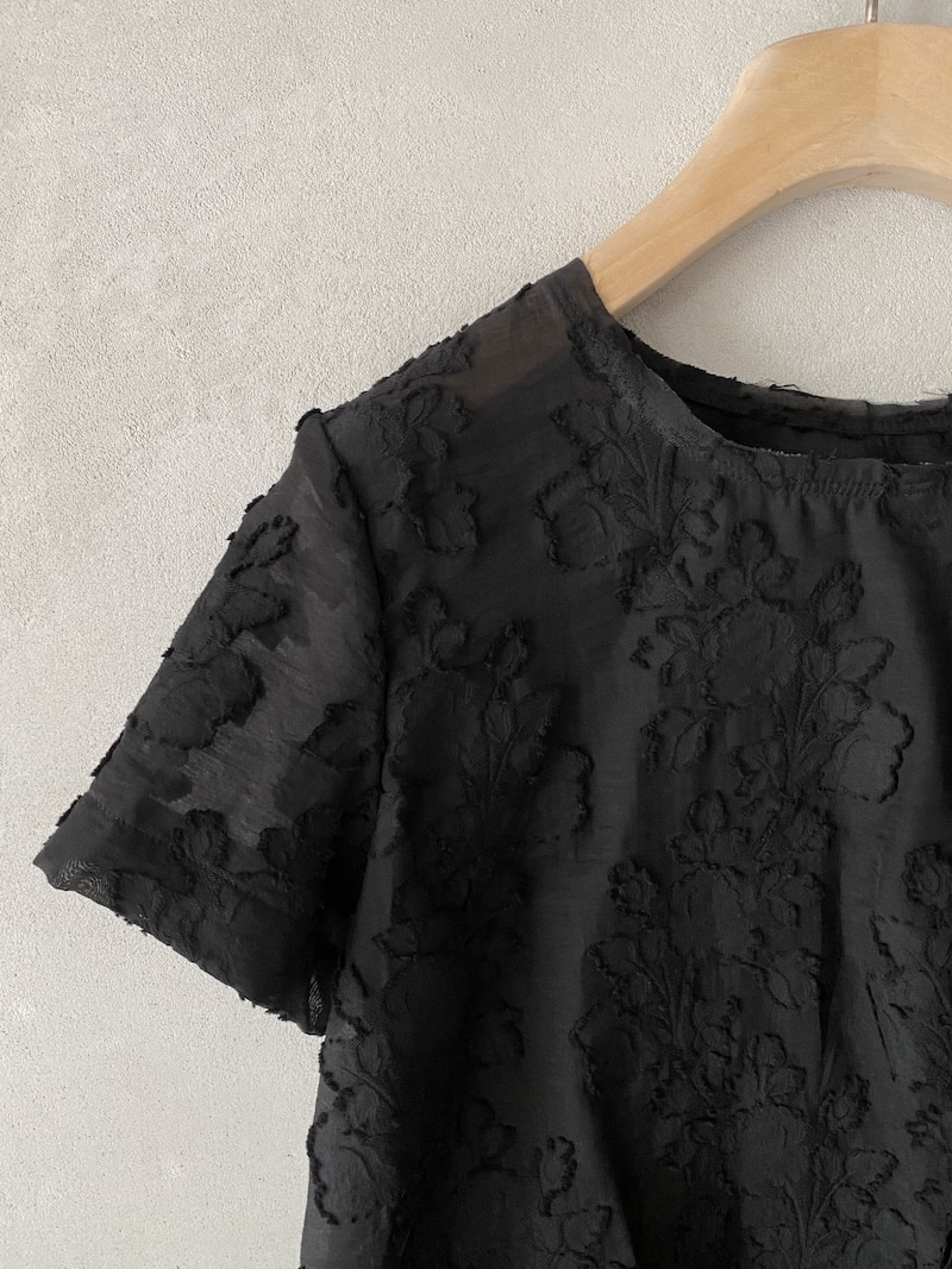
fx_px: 954
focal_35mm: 26
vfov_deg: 67.3
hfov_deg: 53.1
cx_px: 476
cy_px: 634
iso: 125
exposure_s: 1/65
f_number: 1.8
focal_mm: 4.25
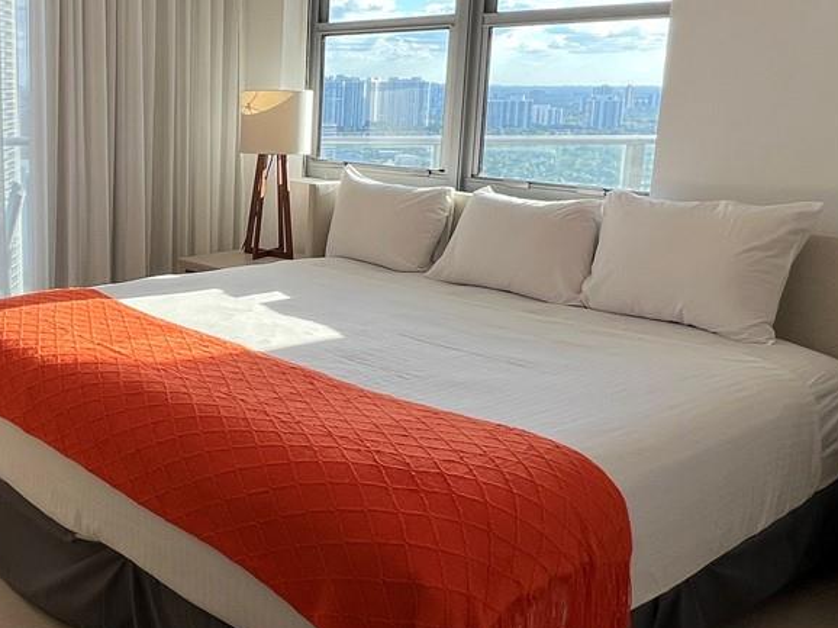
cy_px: 265
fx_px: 871
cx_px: 116
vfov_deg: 39.5
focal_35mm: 36
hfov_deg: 47.2
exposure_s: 1/133
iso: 32
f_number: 1.8
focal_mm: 1.57
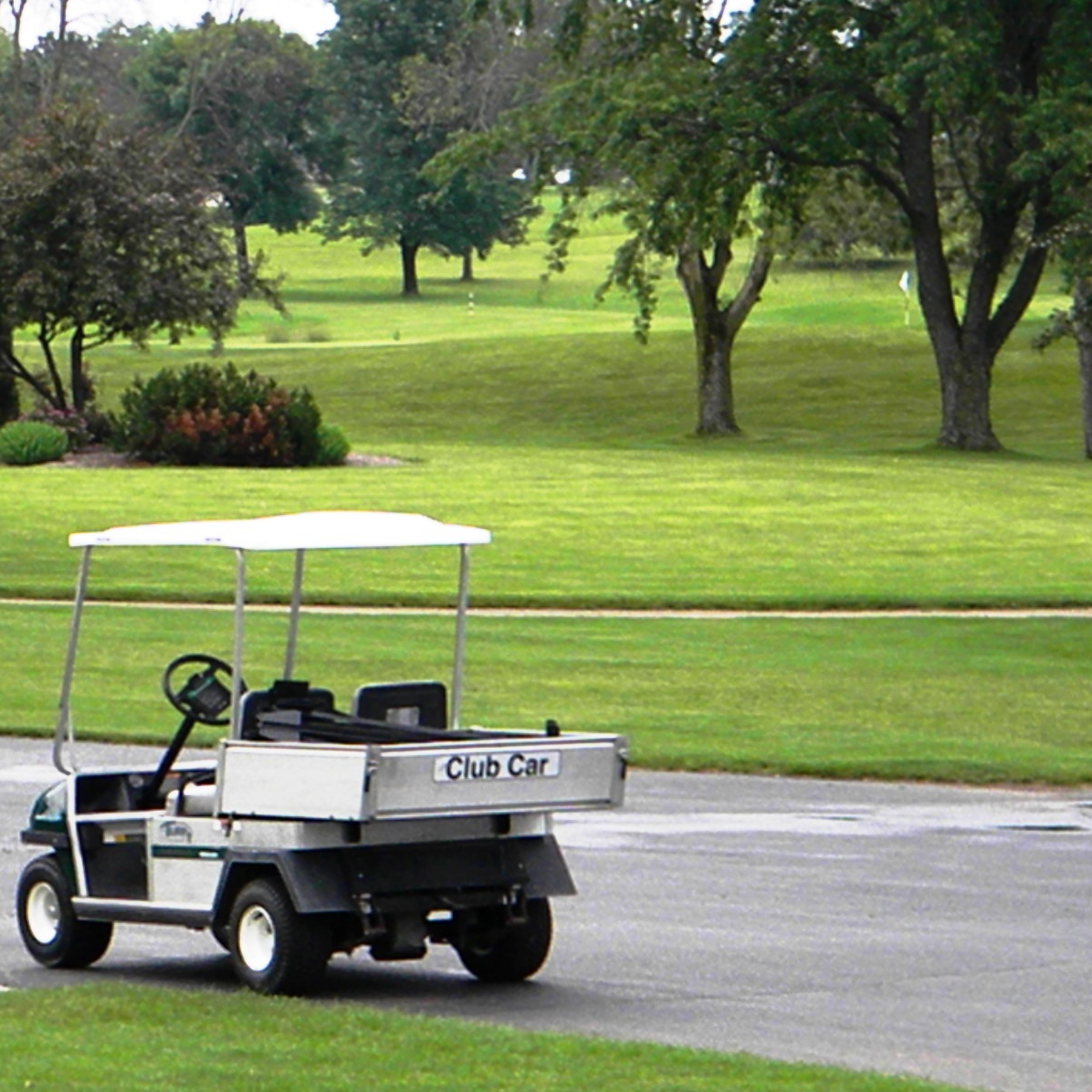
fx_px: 5996
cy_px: 402
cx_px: 247
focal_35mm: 168
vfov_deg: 10.4
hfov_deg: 10.4
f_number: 9.4
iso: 720
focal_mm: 20.1
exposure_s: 1/770
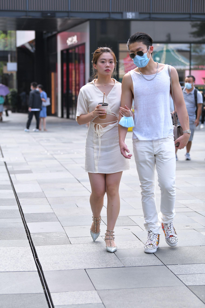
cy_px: 154
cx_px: 102
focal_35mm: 86
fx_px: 734
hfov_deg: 15.9
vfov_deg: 23.6
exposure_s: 1/640
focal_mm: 86
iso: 500
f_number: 3.5
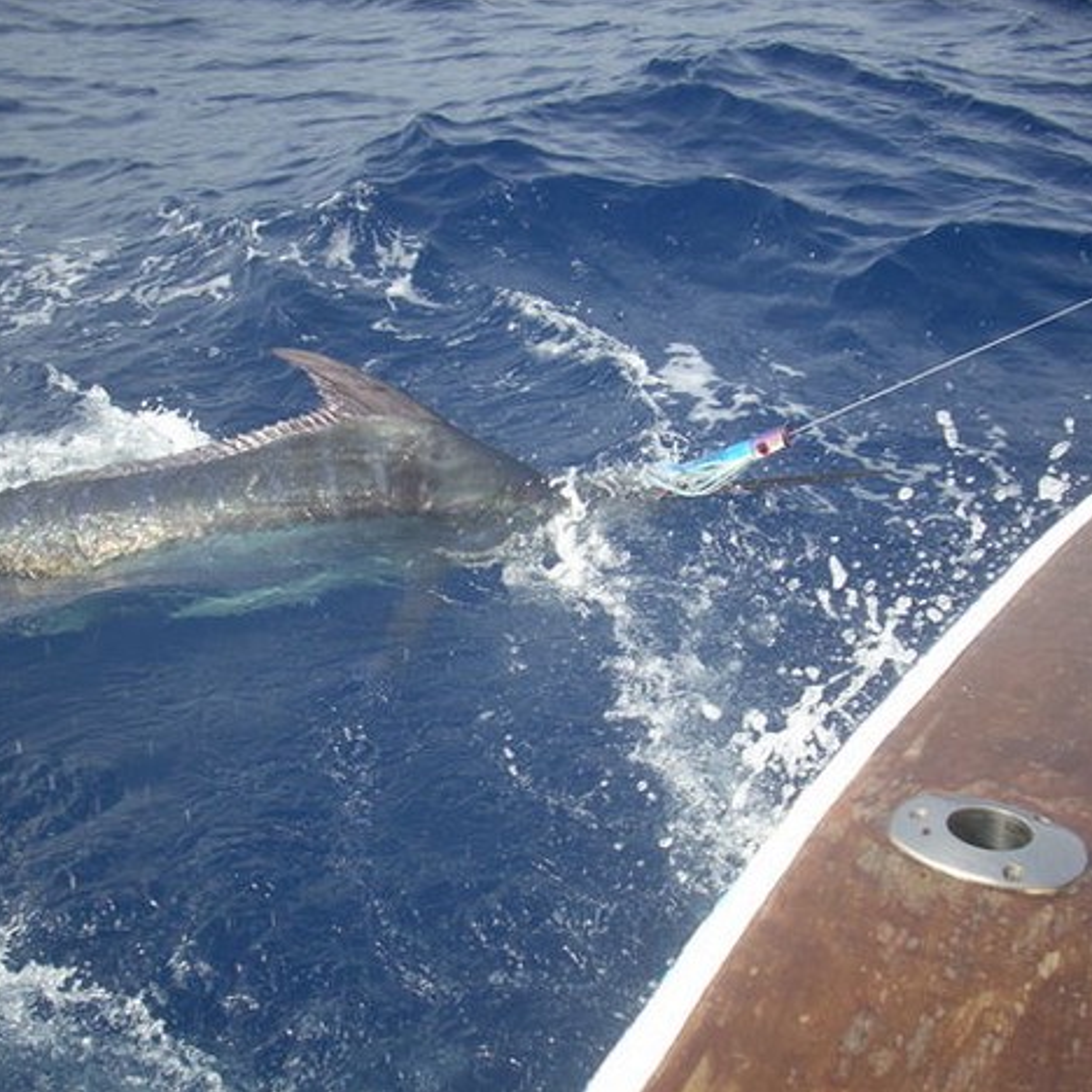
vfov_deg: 38.3
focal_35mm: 44
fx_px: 1570
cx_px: 483
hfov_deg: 38.3
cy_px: 544
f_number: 2.8
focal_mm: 6.2
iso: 64
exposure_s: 1/386
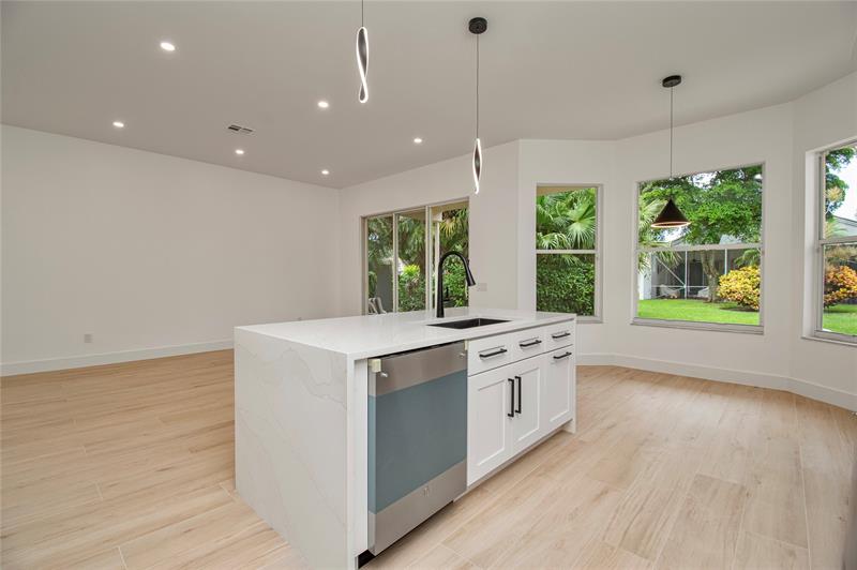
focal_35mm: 15
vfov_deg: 77.2
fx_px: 357
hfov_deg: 100.4
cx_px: 428
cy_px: 285
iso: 400
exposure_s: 1/100
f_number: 9
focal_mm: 10
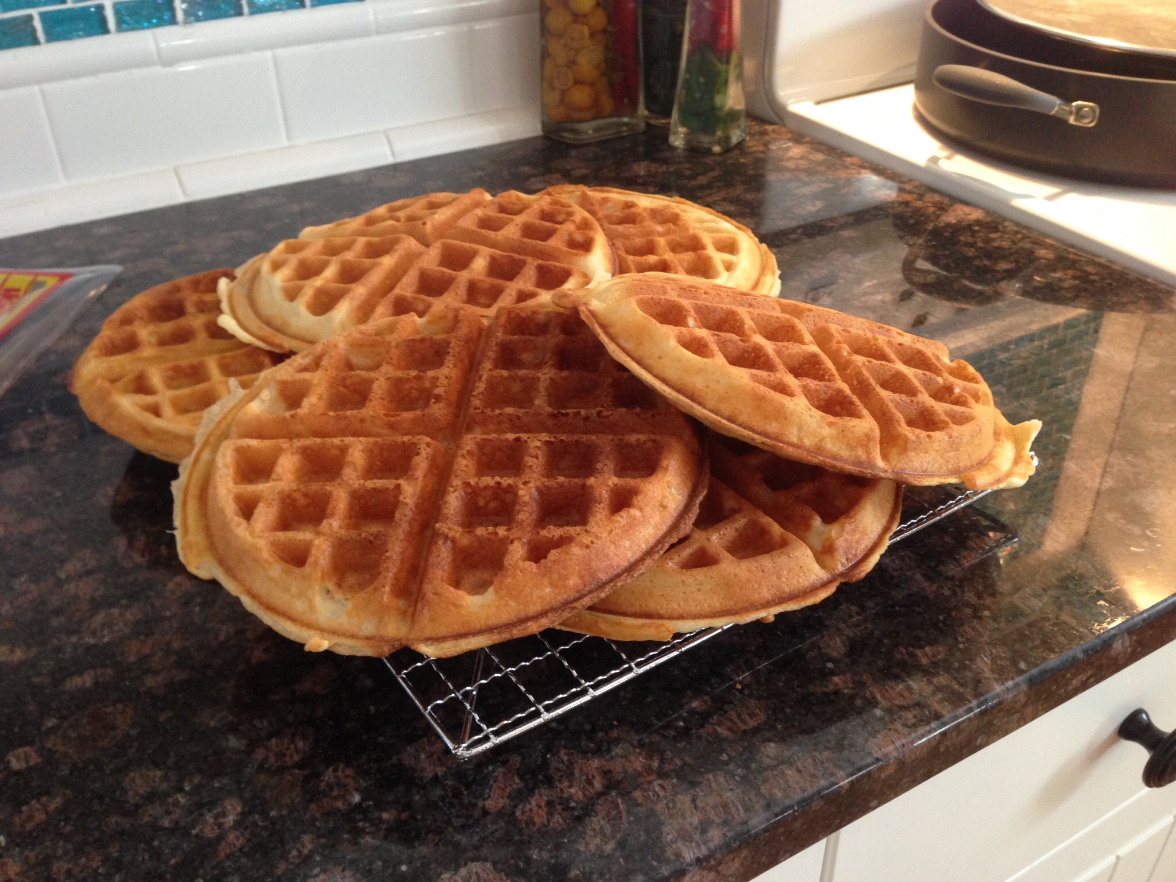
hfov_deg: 55.4
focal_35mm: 33
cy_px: 441
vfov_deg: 42.9
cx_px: 588
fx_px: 1121
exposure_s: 1/20
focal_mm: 4.12
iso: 160
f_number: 2.4
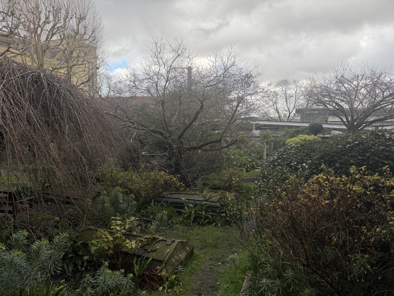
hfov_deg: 71.6
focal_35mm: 24
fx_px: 273
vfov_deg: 56.8
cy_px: 148
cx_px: 197
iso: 80
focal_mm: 6.76
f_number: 1.78
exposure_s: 1/677
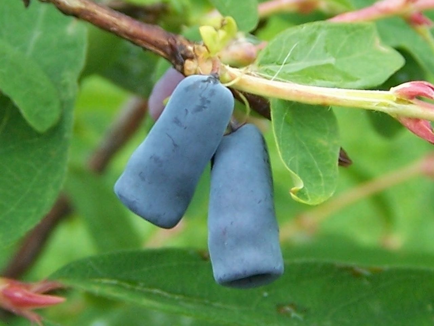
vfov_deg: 37.7
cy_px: 163
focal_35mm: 38
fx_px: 476
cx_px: 217
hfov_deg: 49.0
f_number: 2.8
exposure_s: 1/250
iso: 80
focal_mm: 6.3
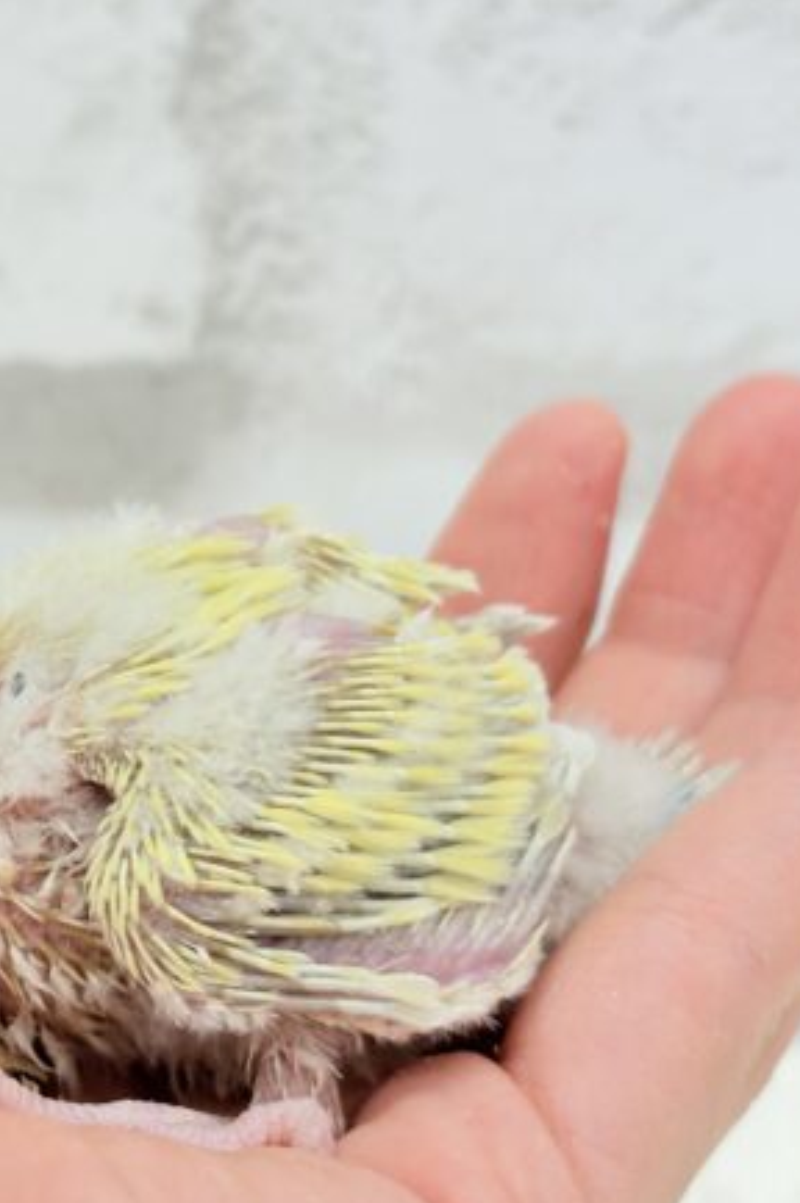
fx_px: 2671
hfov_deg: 16.6
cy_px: 592
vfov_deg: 25.4
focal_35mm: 80
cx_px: -50
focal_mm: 5.96
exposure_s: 1/50
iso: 40
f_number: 1.6
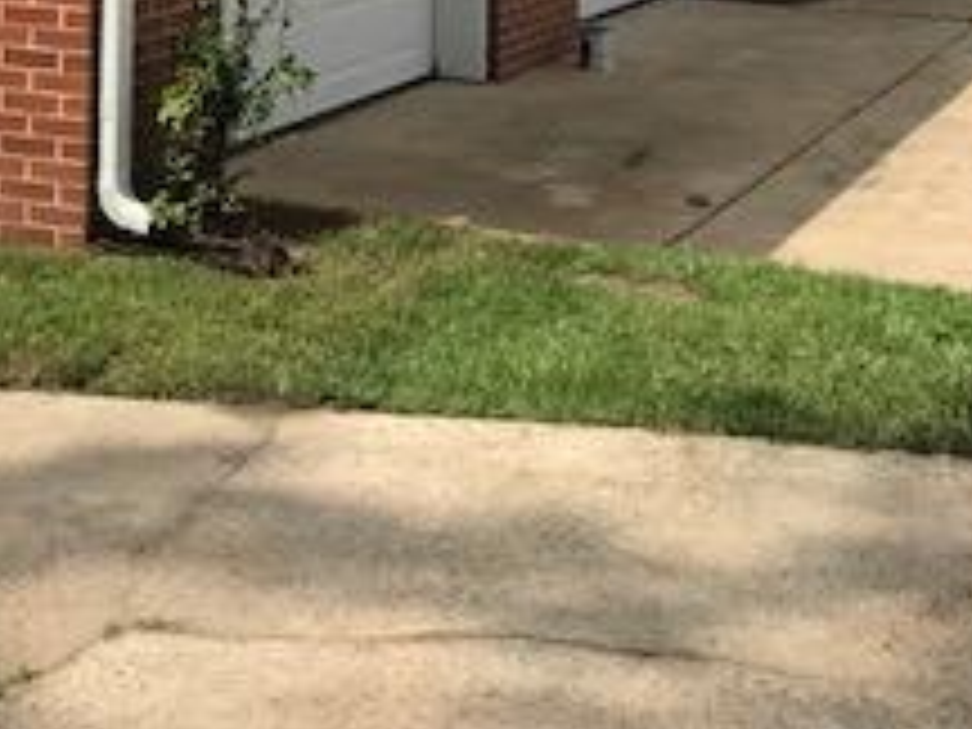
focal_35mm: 83
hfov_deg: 23.2
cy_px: -346
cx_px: 176
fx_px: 2331
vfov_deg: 16.3
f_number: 1.8
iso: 20
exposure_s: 1/2457
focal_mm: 3.99
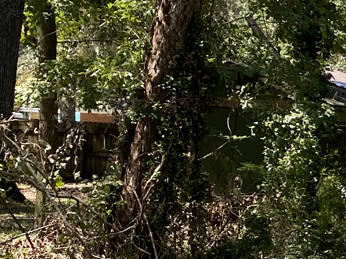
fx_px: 1289
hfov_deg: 12.5
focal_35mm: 129
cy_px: 199
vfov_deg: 11.5
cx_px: 785
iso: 32
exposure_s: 1/502
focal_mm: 4.25
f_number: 1.8
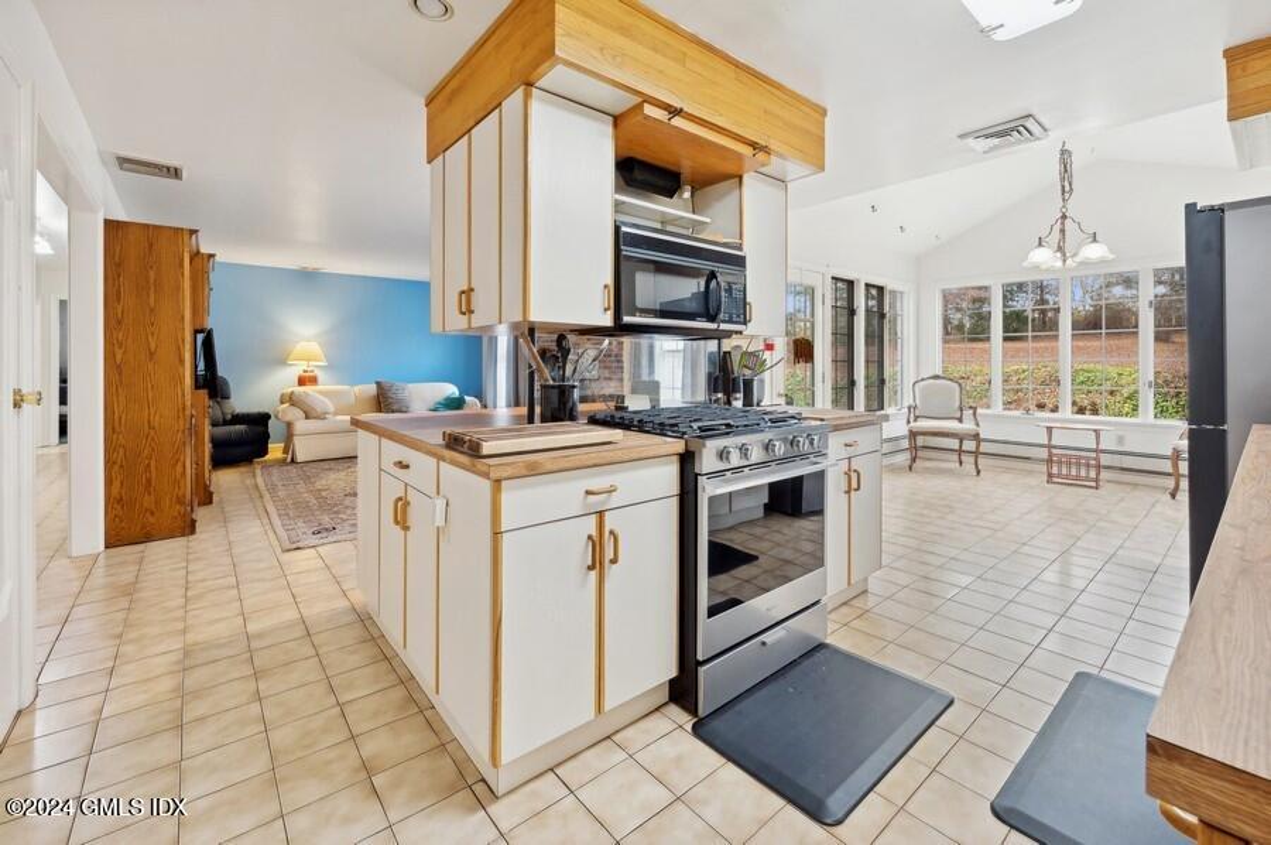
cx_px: 636
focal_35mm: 14
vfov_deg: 81.1
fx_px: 494
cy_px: 422
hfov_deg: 104.3
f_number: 11
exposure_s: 1/2.5
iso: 200
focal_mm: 14
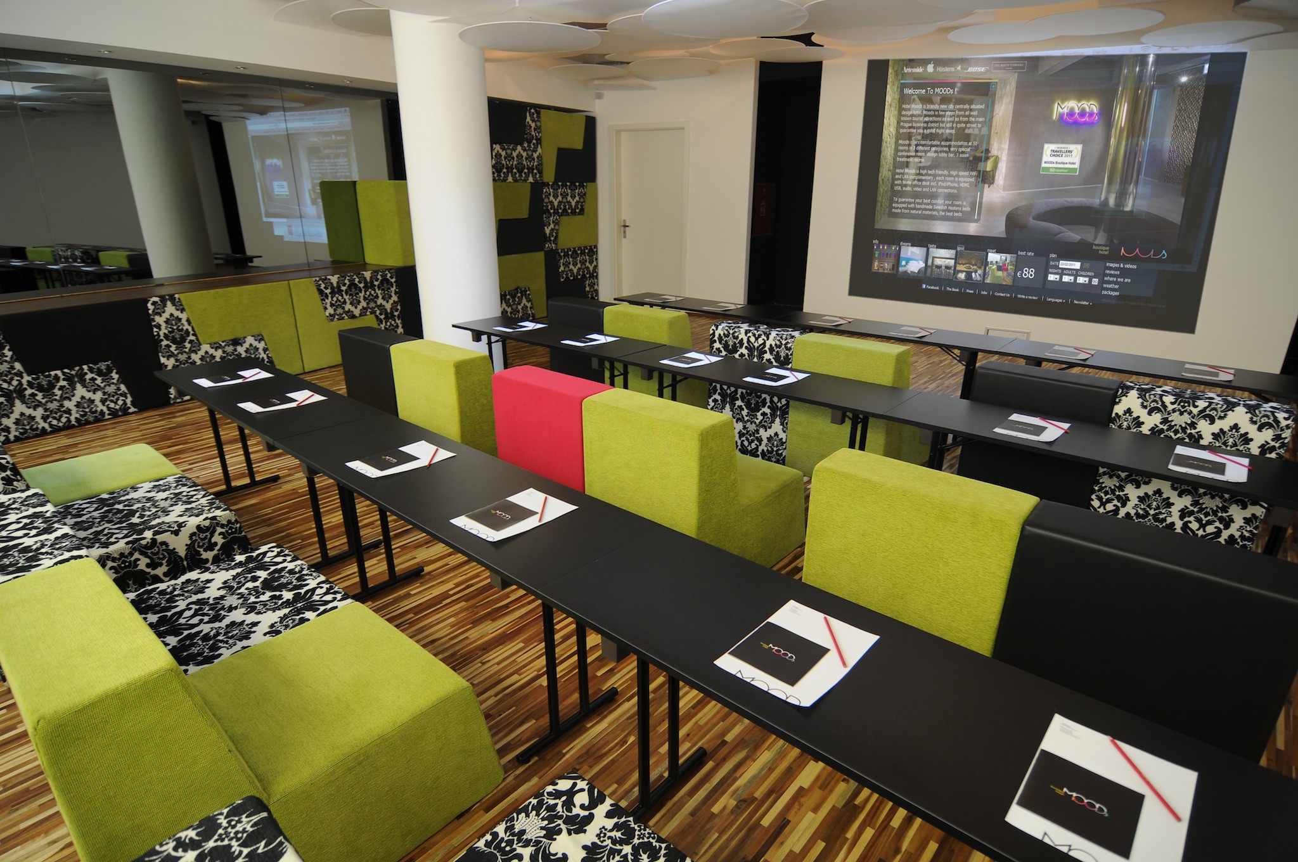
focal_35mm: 18
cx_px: 649
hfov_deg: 90.1
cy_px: 431
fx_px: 648
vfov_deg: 67.2
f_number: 4
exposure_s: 1/13
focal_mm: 12
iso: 200
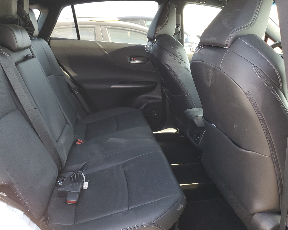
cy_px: 113
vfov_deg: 51.5
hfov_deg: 62.2
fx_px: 239
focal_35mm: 28
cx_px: 135
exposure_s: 1/120
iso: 86
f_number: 1.5
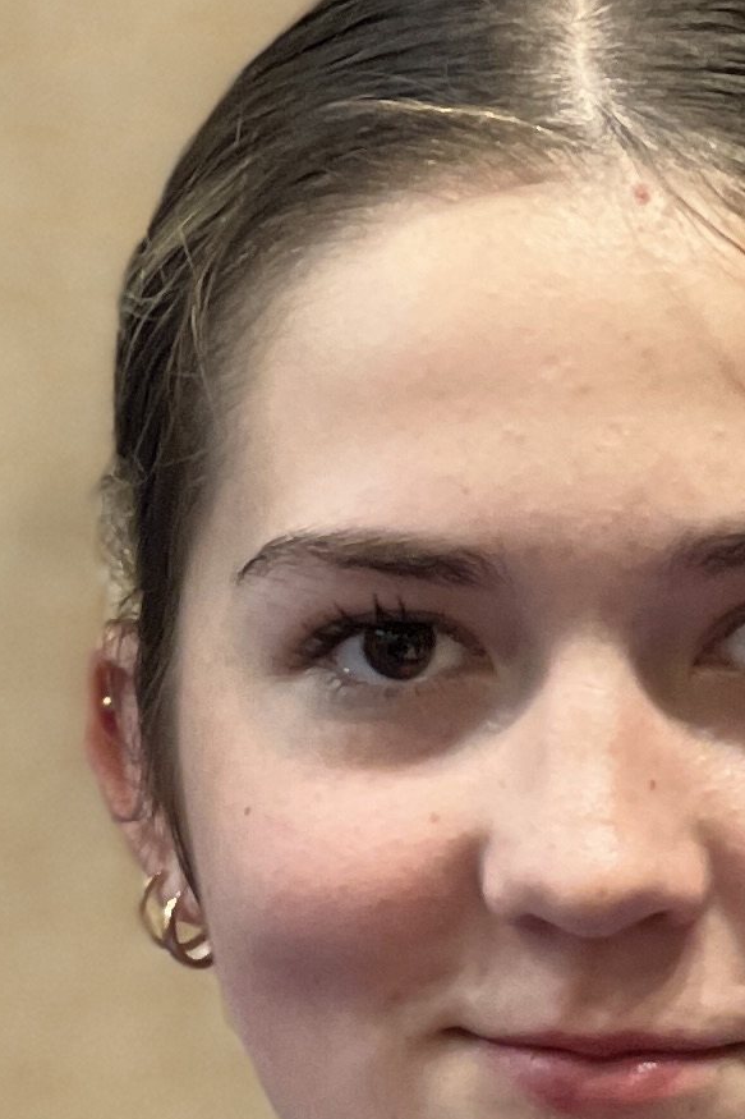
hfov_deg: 3.7
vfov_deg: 5.5
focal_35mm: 369
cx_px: 551
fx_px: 11458
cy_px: 2079
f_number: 2.8
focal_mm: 9
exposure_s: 1/33
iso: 250
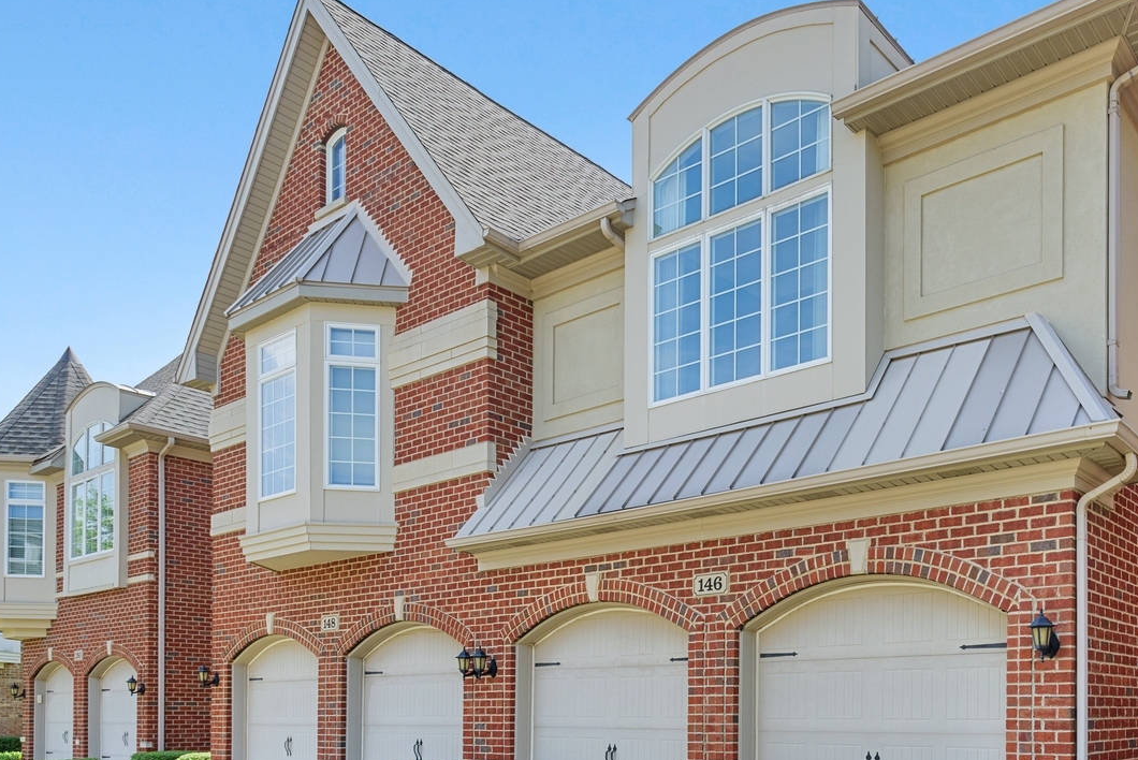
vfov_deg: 44.3
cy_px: 513
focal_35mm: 29
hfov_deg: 61.3
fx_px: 917
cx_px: 802
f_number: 8
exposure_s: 1/200
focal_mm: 19
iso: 400
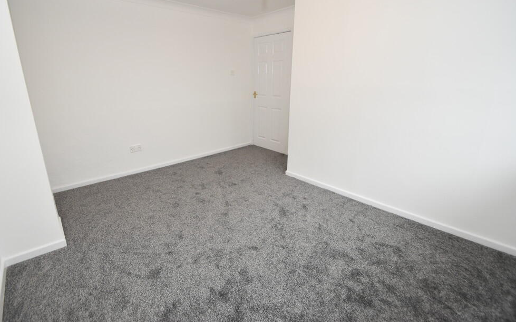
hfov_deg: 97.8
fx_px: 225
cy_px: 144
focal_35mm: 16
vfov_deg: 71.1
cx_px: 249
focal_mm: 10
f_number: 5
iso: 800
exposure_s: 1/100
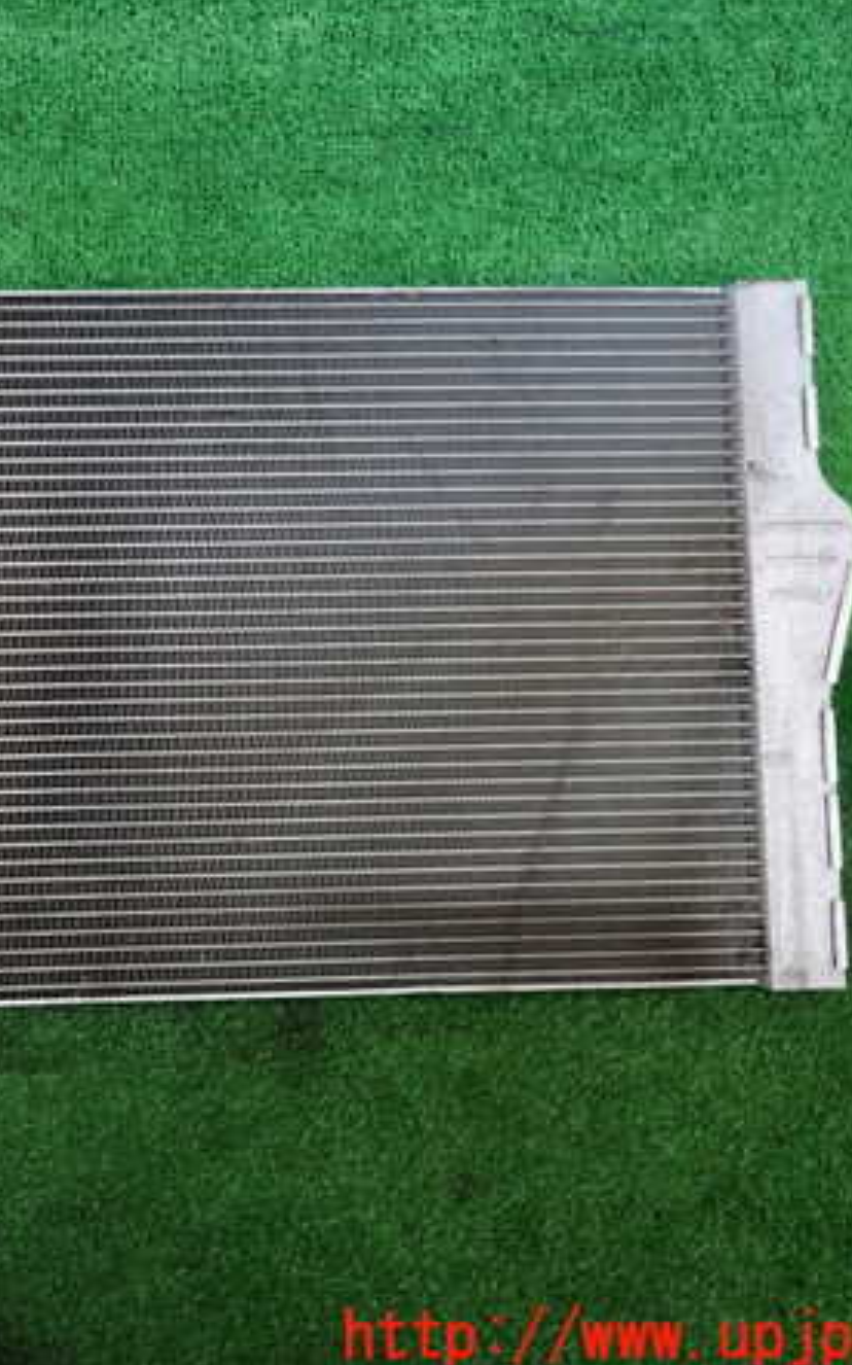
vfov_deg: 54.0
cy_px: 682
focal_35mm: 36
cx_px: 114
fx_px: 1338
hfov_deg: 33.7
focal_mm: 4.5
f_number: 2
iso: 200
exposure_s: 1/30
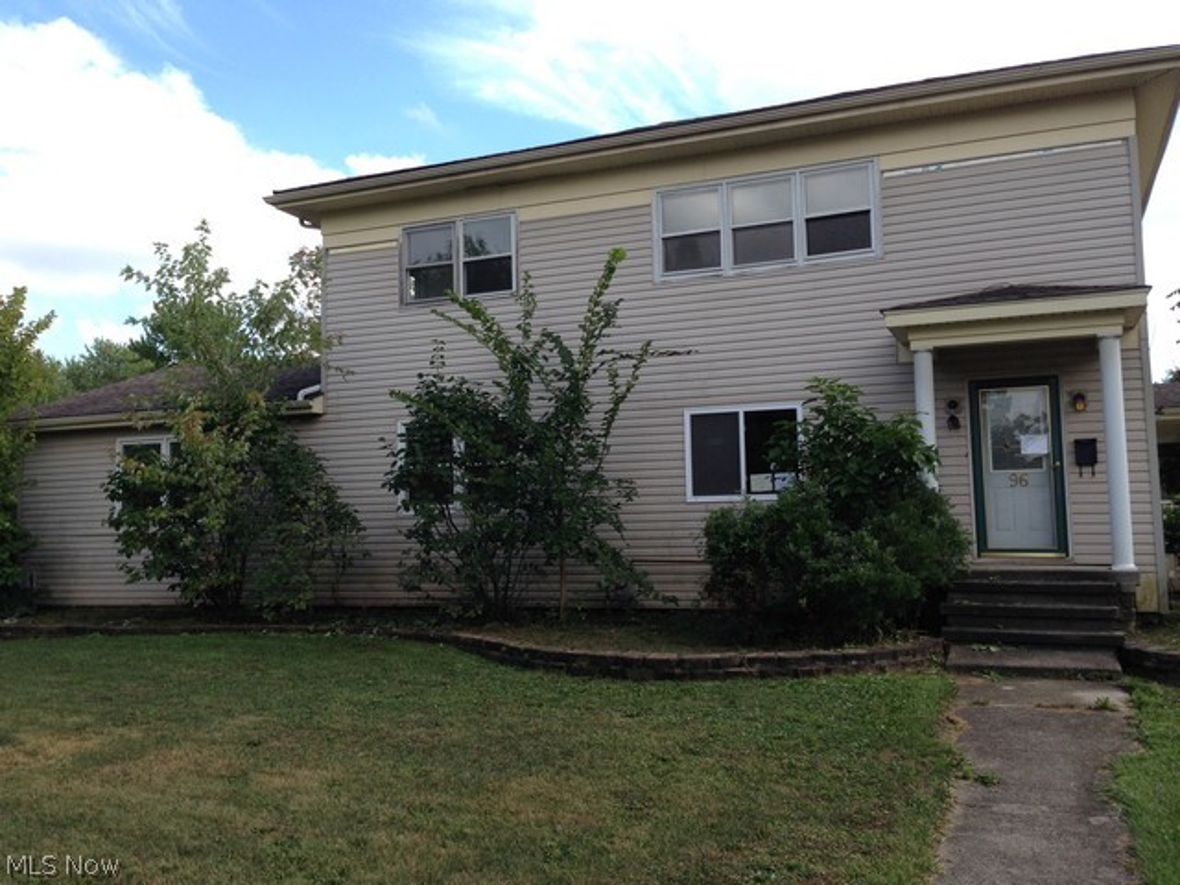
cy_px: 442
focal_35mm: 33
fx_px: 1125
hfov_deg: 55.4
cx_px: 590
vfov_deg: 42.9
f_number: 2.4
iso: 50
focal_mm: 4.12
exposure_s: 1/536
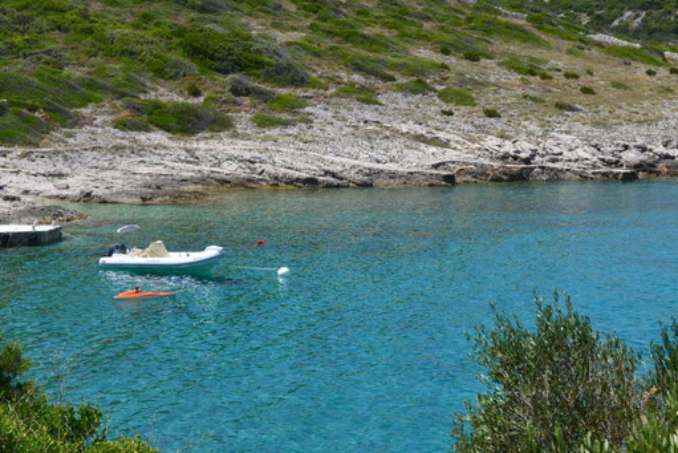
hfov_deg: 32.4
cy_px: 205
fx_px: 1149
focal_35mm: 61
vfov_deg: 22.3
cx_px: 192
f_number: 11
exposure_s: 1/500
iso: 400
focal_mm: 26
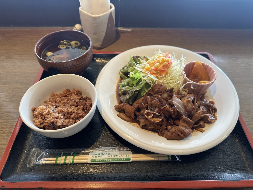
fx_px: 175
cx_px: 126
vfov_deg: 56.8
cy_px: 95
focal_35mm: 24
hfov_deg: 71.6
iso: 160
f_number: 1.78
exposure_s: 1/120
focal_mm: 6.86
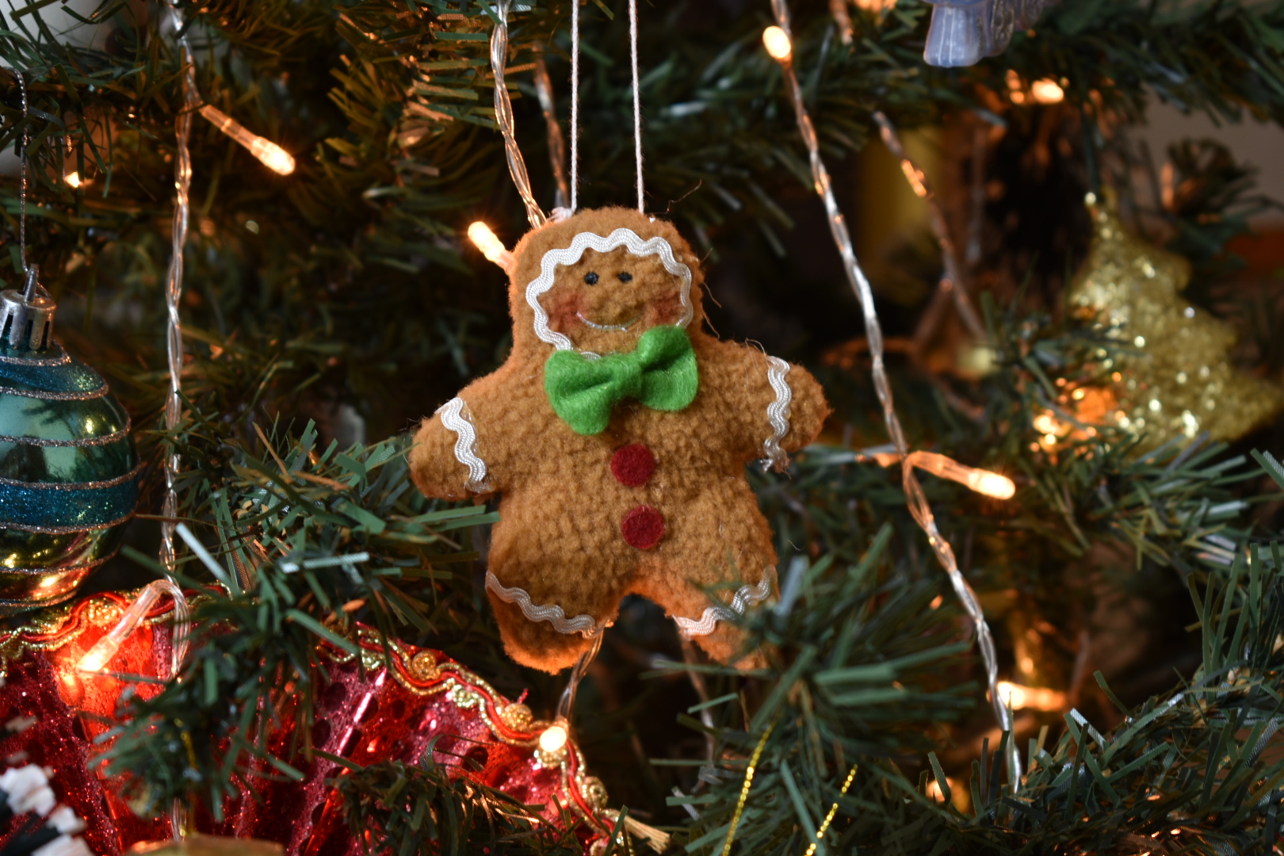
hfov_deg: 24.6
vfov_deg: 16.6
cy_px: 428
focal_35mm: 82
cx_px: 642
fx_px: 2942
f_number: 5.6
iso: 100
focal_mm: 55
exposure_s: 1/1.3
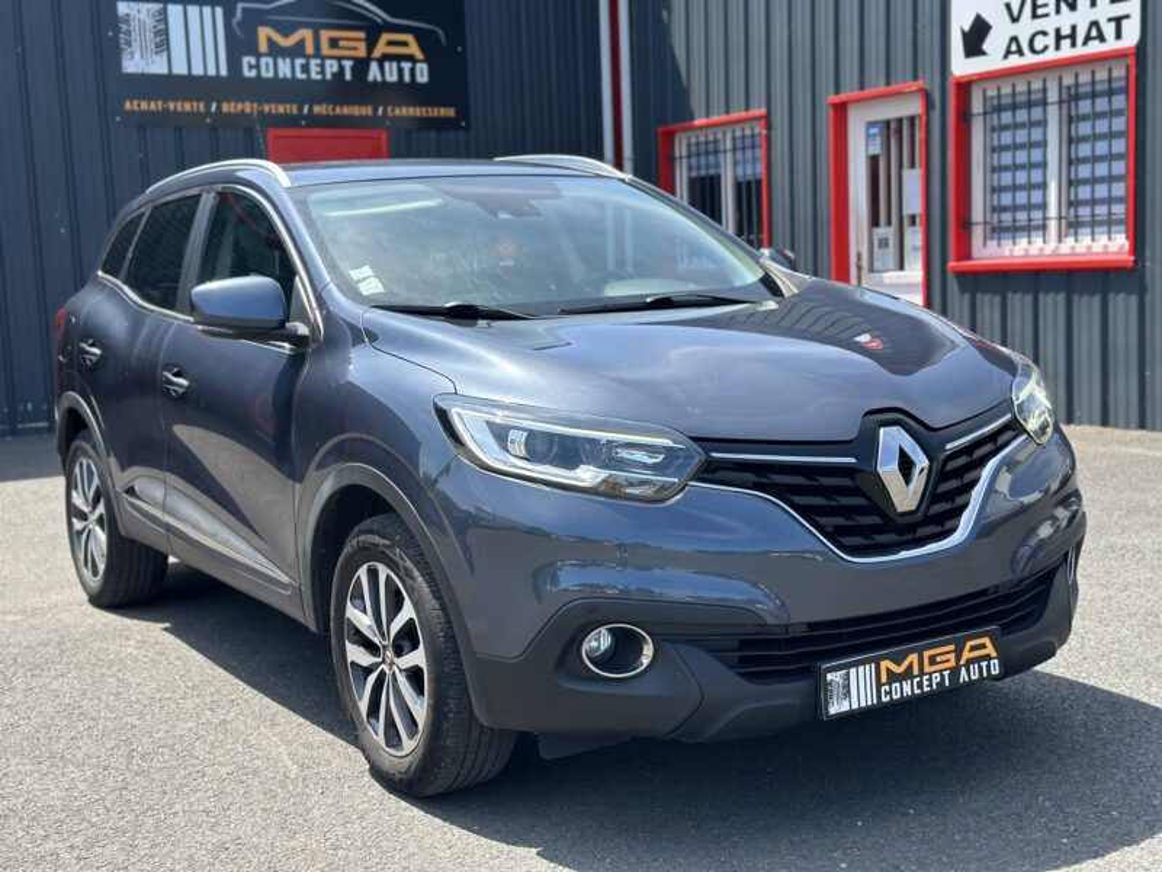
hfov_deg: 39.7
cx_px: 581
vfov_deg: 30.3
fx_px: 1611
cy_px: 436
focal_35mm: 48
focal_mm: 6.86
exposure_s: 1/1848
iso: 80
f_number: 1.78
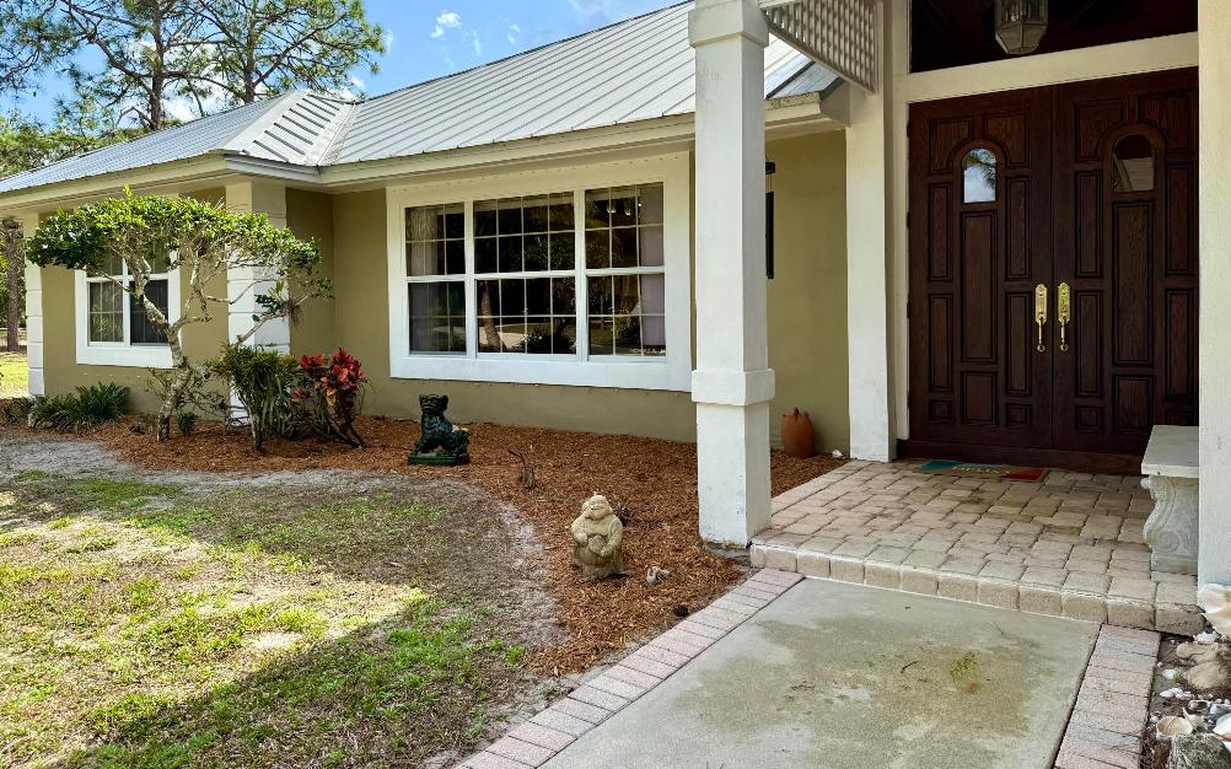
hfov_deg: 70.4
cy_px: 317
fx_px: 872
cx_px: 608
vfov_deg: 47.4
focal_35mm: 26
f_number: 1.78
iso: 100
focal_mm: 6.76
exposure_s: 1/2370
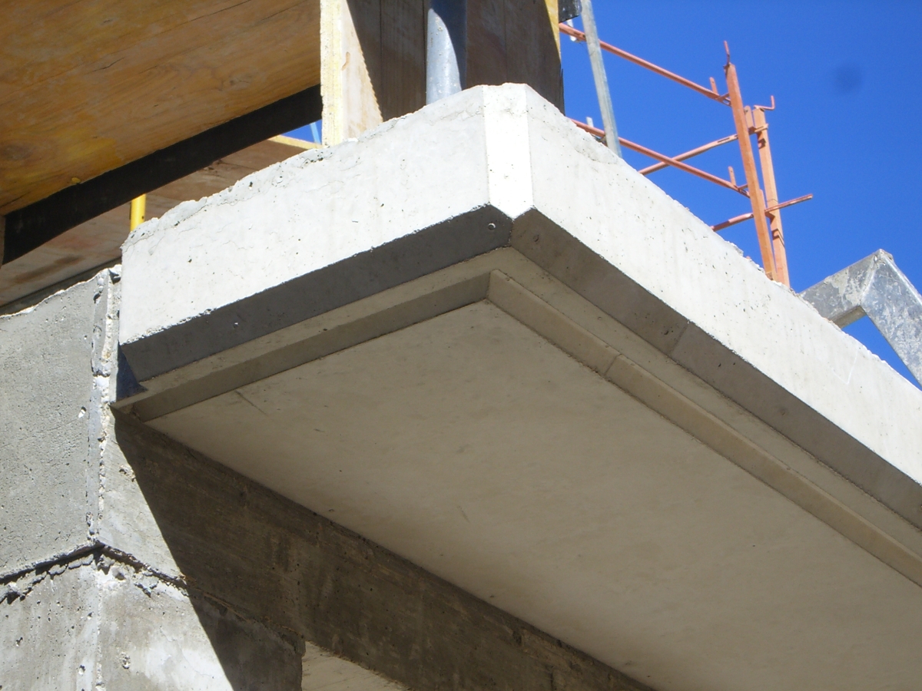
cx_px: 461
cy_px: 346
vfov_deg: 13.0
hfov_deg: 17.3
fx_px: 3036
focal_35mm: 114
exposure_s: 1/160
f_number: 8.3
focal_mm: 18.6
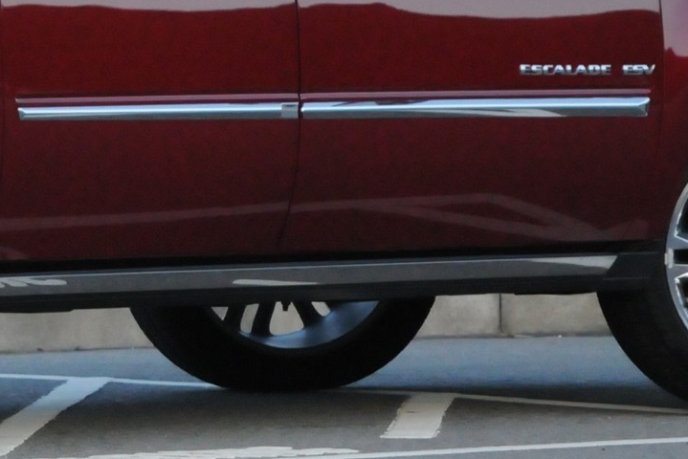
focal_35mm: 604
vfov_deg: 2.3
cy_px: -60
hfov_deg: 3.4
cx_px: -78
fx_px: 11547
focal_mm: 116
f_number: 5
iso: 2000
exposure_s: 1/1250
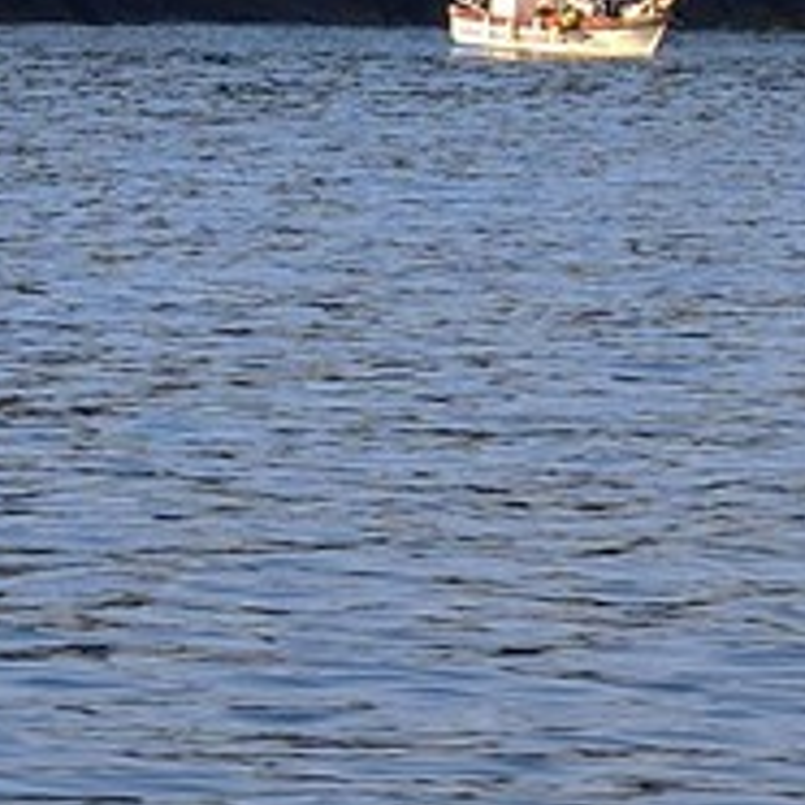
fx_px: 30678
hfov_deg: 1.5
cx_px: -1787
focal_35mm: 1166
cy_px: -1322
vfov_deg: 1.5
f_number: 8
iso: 200
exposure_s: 1/400
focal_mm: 160
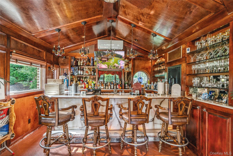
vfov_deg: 73.7
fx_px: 104
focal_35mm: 16
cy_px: 78
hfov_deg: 96.7
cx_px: 116
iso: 800
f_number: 6.3
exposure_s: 1/80
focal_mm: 16
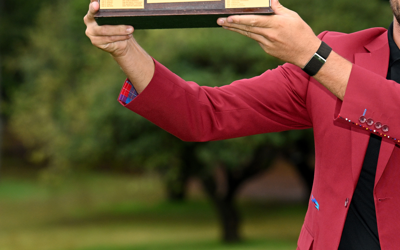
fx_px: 2518
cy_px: 87
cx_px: 342
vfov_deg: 5.7
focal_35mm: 231
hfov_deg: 9.1
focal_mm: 110
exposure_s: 1/250
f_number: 4
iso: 800
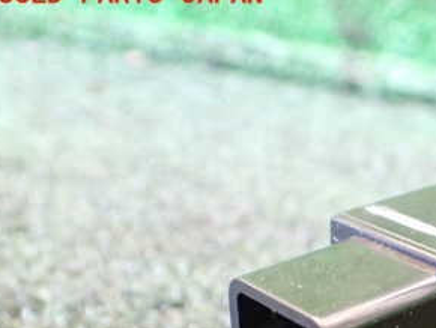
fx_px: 782
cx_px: 441
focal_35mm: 62
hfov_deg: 29.1
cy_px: 313
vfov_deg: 22.9
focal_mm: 5.4
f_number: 2.3
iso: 800
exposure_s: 1/40
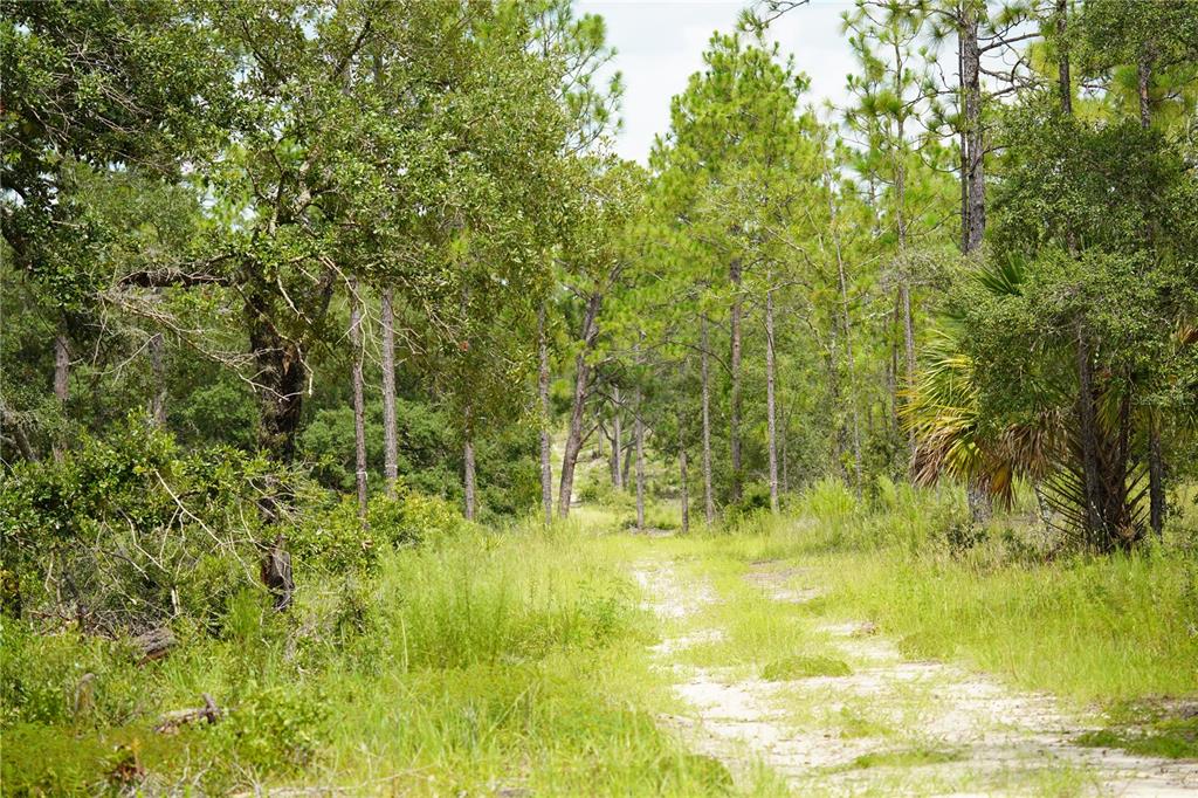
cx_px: 599
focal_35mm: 150
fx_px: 4990
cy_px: 399
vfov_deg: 9.1
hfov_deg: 13.7
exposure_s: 1/200
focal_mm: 150
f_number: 6.3
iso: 100
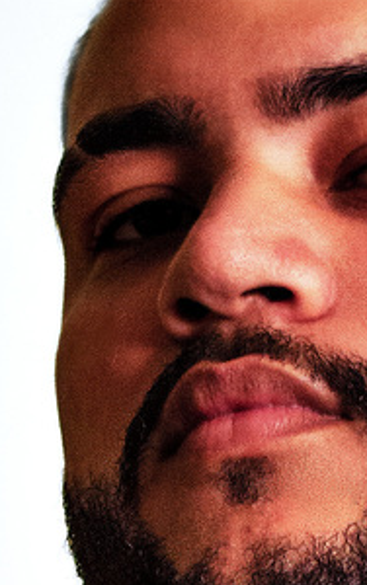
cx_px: 322
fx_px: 7331
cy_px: 1122
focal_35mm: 459
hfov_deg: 2.9
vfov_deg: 4.5
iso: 200
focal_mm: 50
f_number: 2
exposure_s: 1/125
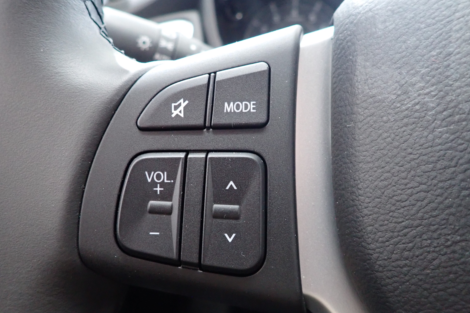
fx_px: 365
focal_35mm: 28
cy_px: 169
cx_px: 219
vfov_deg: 46.3
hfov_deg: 65.4
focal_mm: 4.5
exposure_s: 1/20
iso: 800
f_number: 2
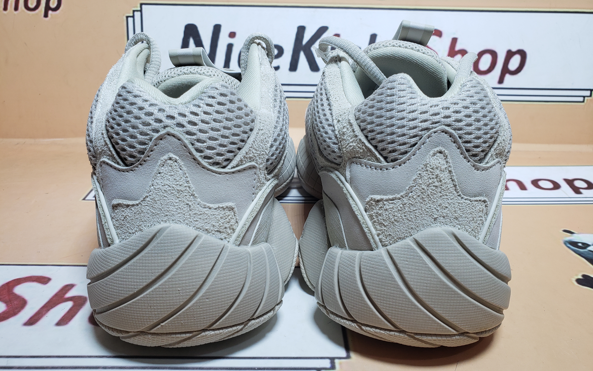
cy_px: 200
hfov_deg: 66.5
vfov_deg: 44.5
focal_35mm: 28
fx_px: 452
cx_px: 298
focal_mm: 4.3
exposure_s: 1/214
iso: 50
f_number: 2.4
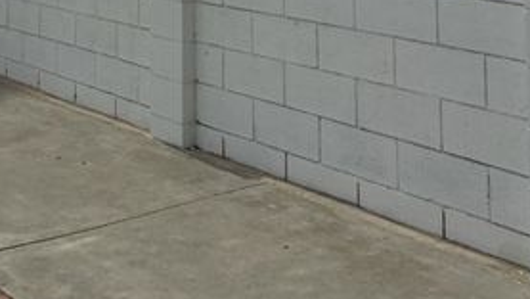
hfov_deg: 27.5
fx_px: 1068
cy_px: -242
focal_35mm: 76
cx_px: 142
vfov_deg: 14.1
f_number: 2.2
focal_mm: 4.15
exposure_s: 1/7937
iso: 32
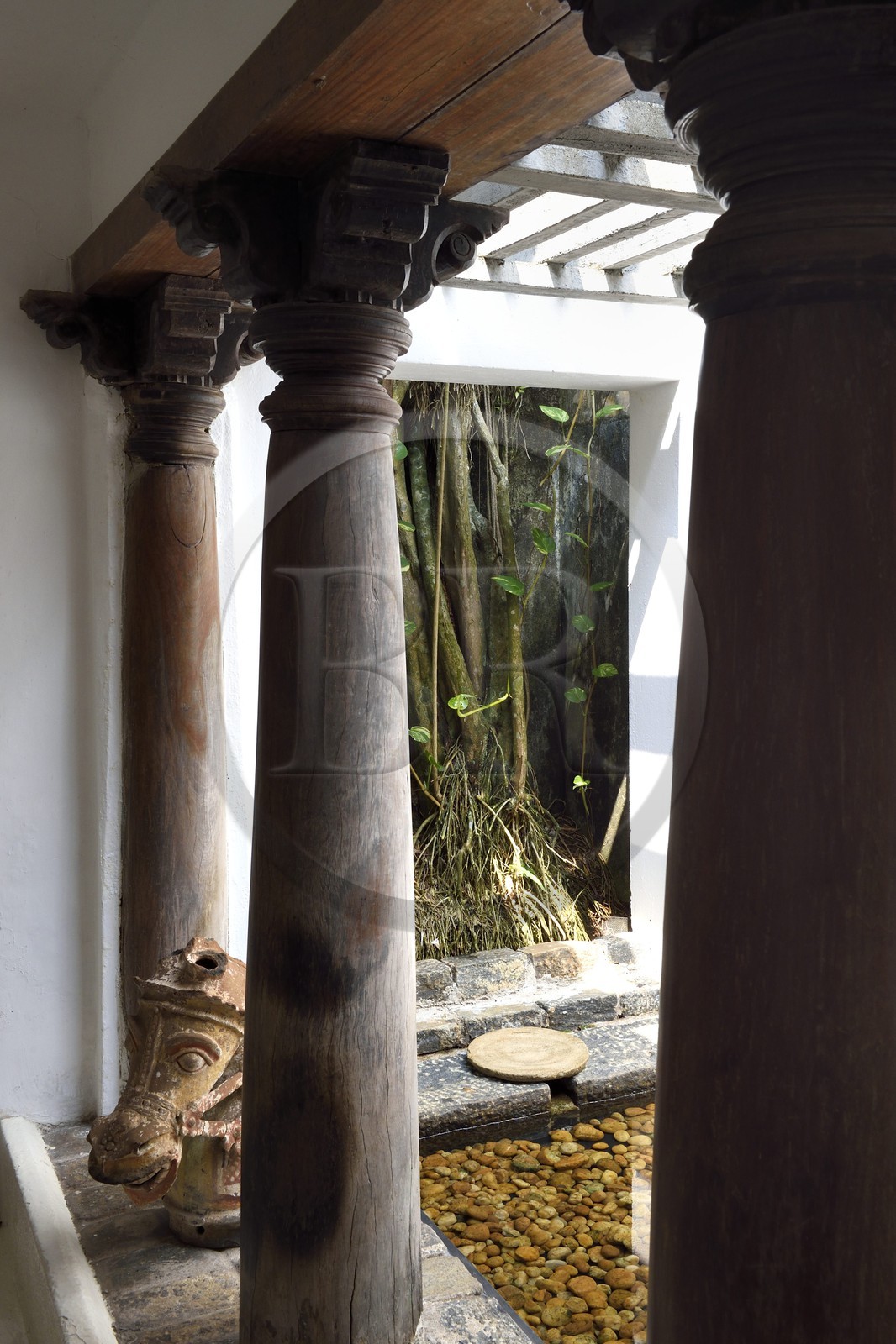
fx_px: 1270
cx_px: 448
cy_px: 672
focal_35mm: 34
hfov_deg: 38.9
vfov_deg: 55.8
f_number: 14
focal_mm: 34
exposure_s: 1/60
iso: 800
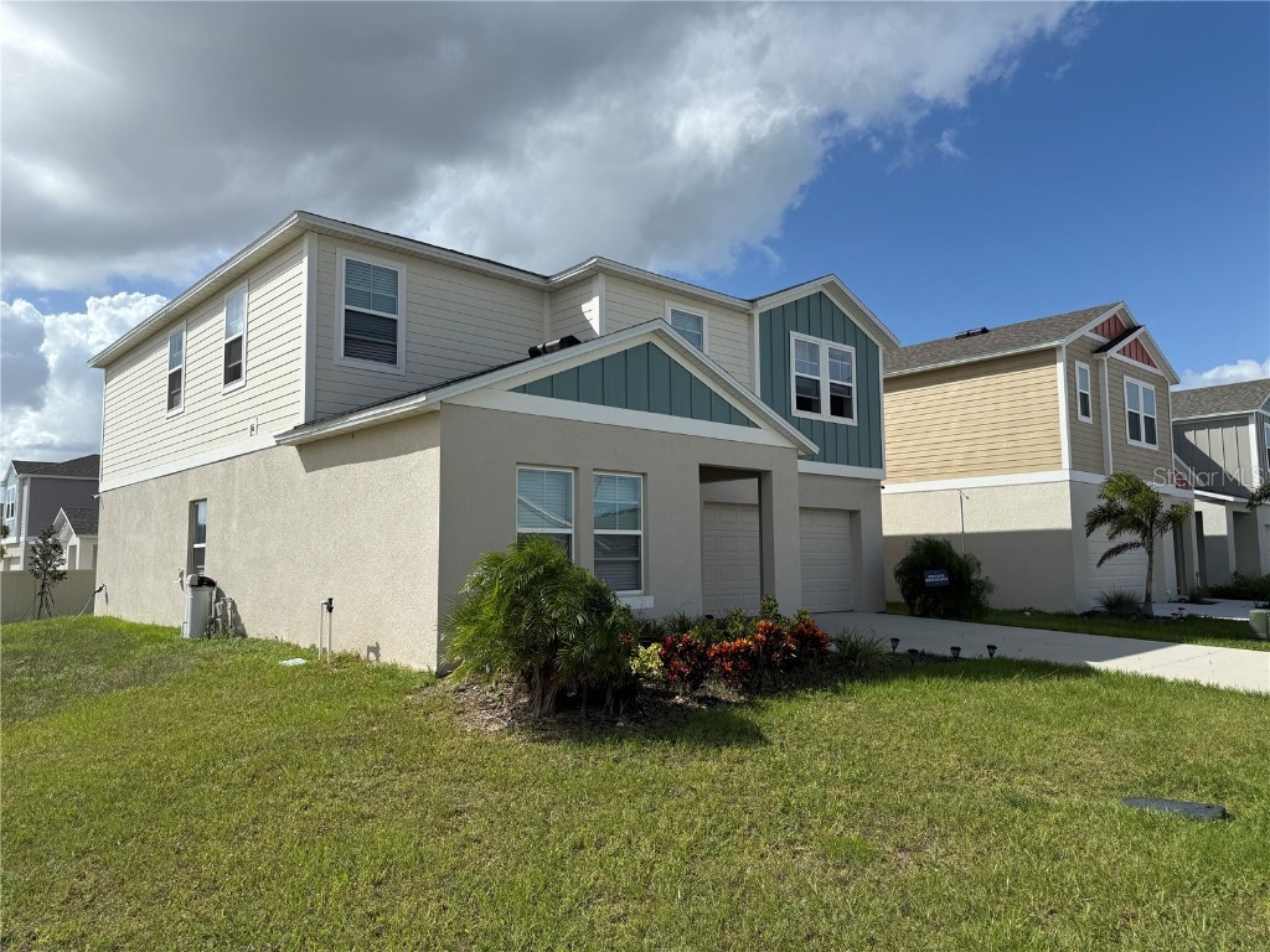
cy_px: 476
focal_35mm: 24
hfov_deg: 71.6
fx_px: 881
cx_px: 635
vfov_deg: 56.8
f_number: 1.78
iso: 80
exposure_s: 1/7353
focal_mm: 6.76
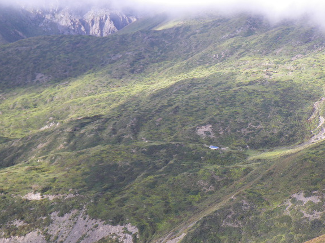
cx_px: 210
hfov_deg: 27.3
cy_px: 143
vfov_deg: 20.7
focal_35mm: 71
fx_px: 666
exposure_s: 1/80
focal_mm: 9.1
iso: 50
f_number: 4.4
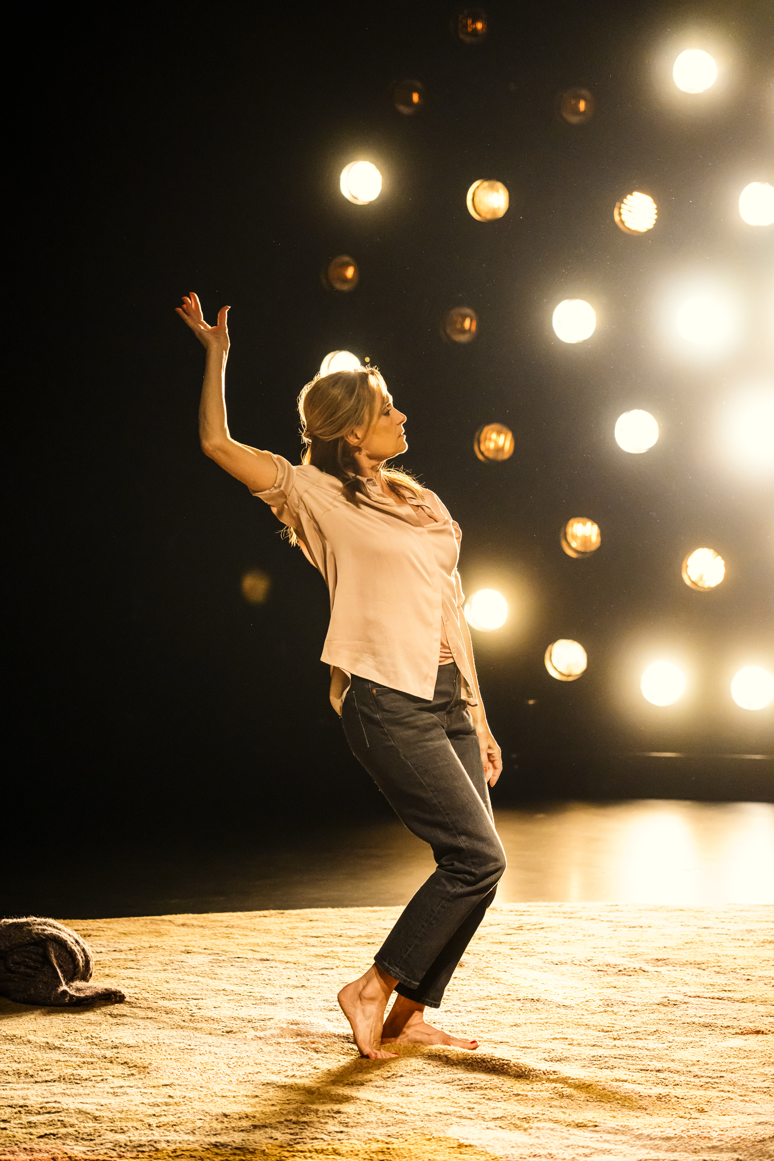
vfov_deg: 17.1
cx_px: 387
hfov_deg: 11.4
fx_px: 3870
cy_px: 580
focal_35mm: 120
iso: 8000
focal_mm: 120
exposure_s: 1/500
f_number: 4
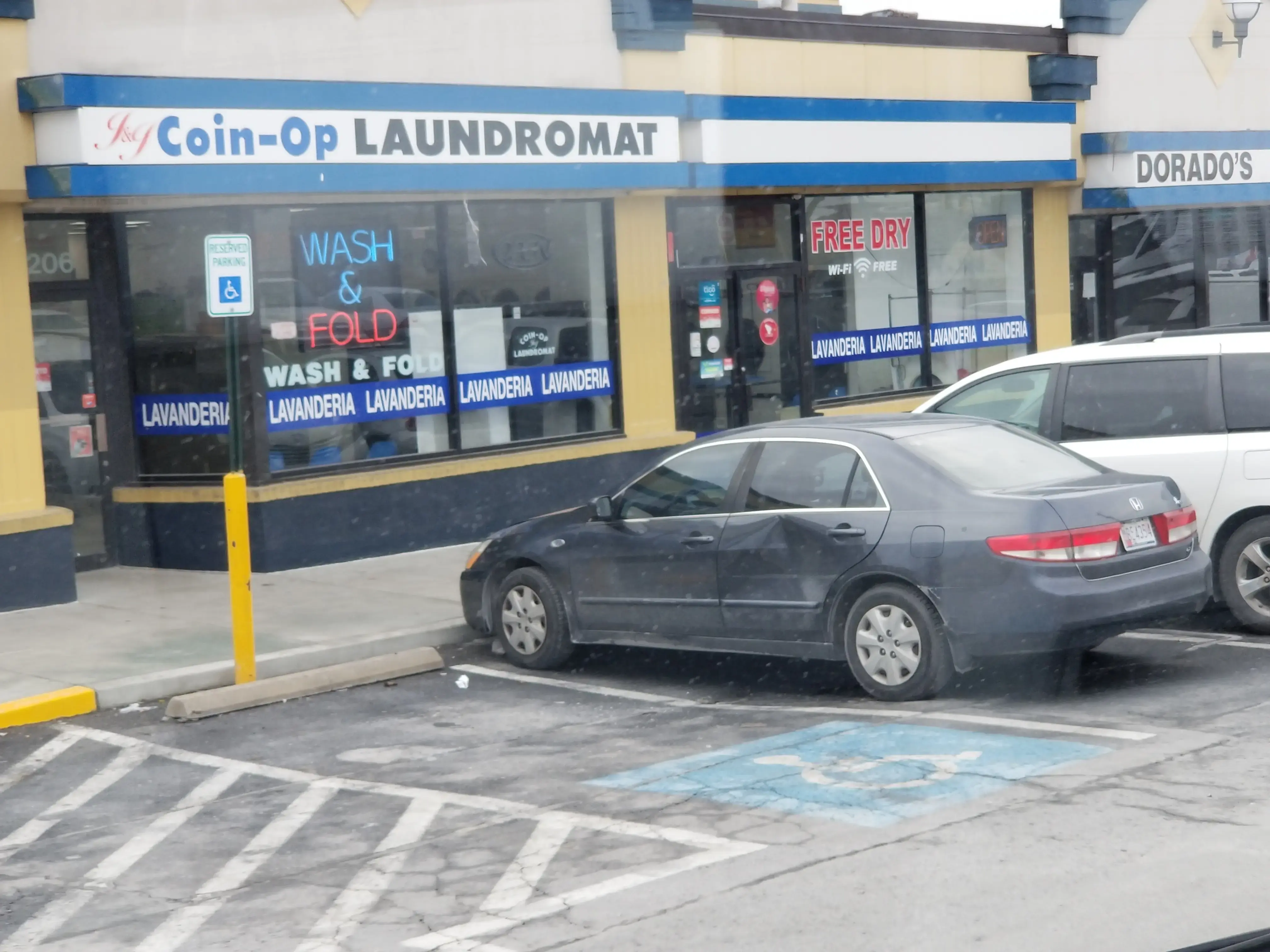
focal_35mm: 52
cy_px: 476
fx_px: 1908
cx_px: 635
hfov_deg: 36.8
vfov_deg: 28.0
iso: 25
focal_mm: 6
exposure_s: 1/120
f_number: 2.4
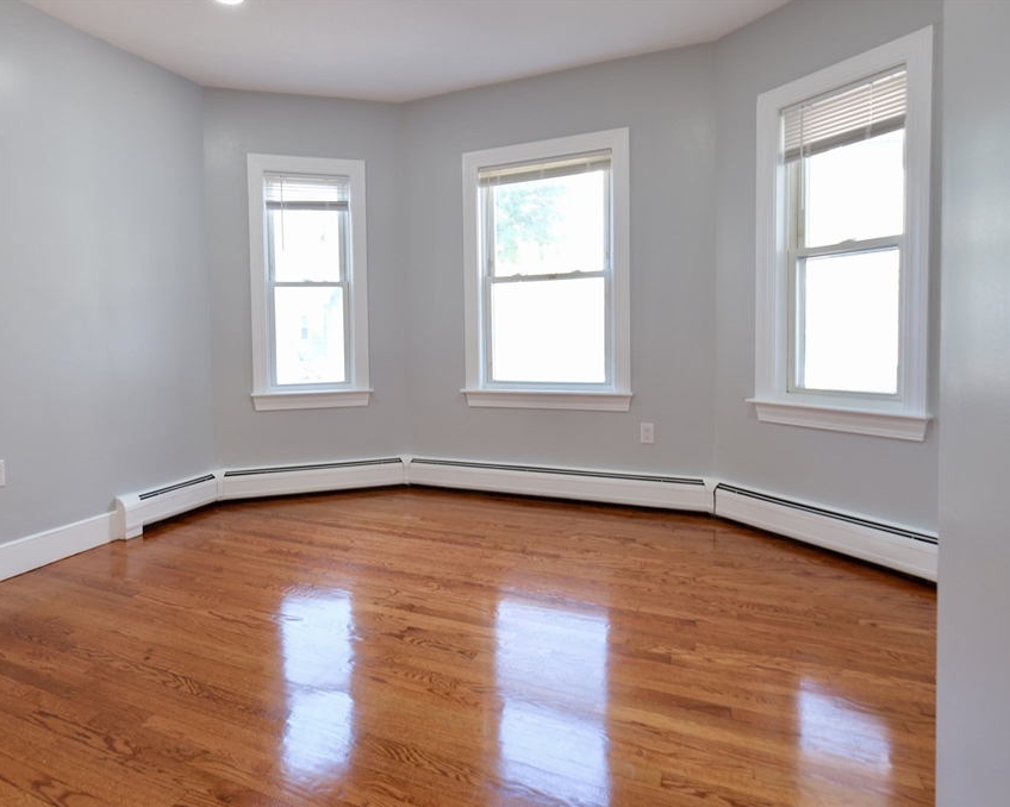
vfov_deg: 77.0
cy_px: 403
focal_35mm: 17
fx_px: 508
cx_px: 413
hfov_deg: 88.7
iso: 160
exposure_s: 1/20
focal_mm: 10
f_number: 4
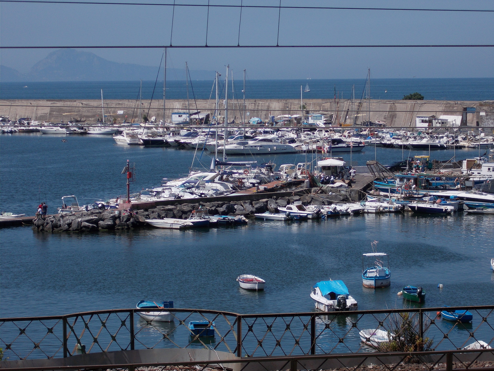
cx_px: 247
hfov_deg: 15.2
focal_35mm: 130
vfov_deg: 11.4
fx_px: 1855
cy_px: 186
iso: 80
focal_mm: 23
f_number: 6.5
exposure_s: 1/500
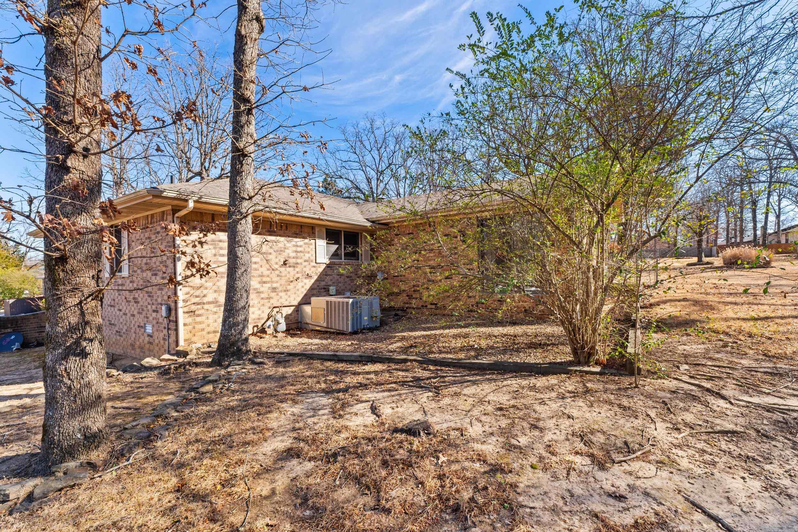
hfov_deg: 100.4
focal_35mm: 15
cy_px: 266
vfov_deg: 77.3
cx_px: 399
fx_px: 332
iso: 320
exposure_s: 1/100
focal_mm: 10
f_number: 8
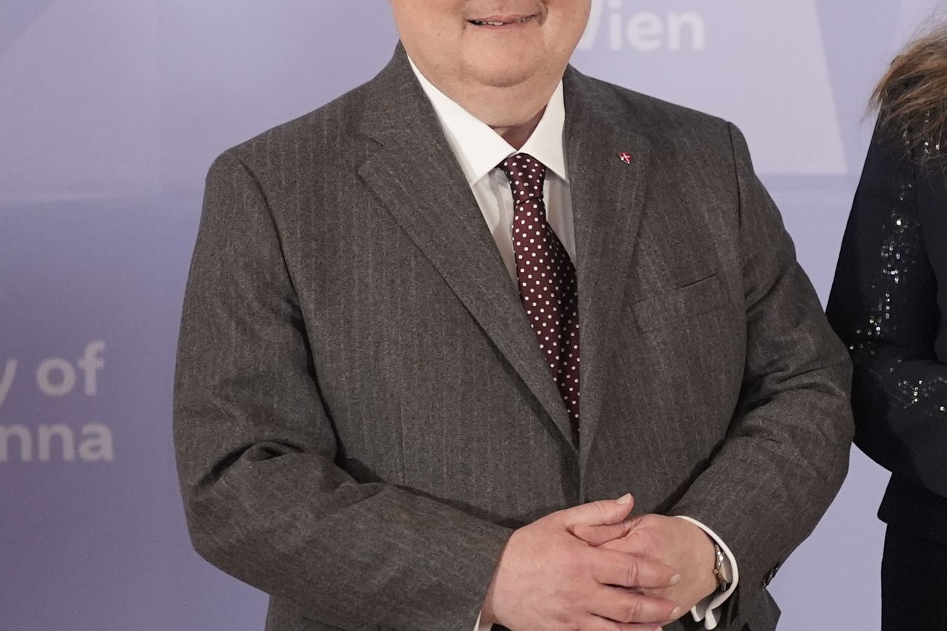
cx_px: 1125
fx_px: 3130
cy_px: 178
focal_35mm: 119
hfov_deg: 16.5
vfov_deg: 11.5
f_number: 2
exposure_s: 1/500
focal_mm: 39
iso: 2000
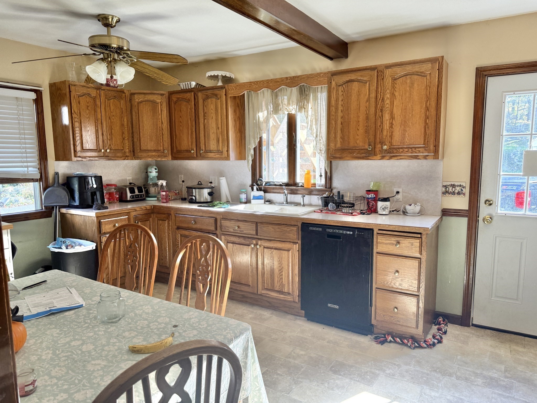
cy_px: 202
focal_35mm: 24
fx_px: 372
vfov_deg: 56.8
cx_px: 268
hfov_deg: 71.6
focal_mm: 6.76
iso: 100
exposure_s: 1/121
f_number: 1.78
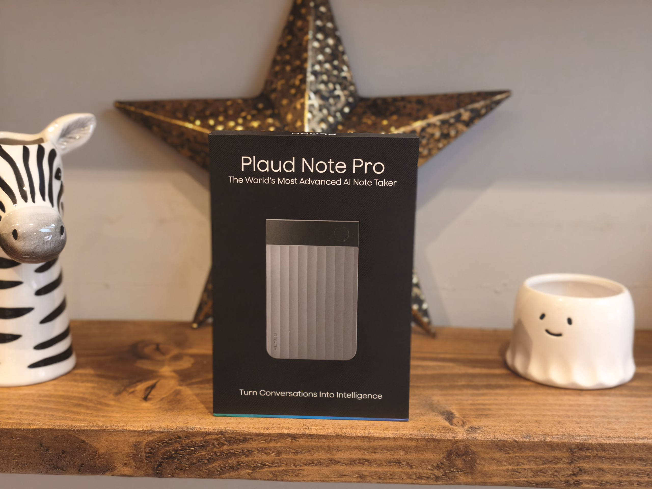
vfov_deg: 31.5
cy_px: 244
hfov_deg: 41.2
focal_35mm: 46
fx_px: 866
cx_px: 326
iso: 500
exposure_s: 1/50
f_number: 1.62
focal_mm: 6.45
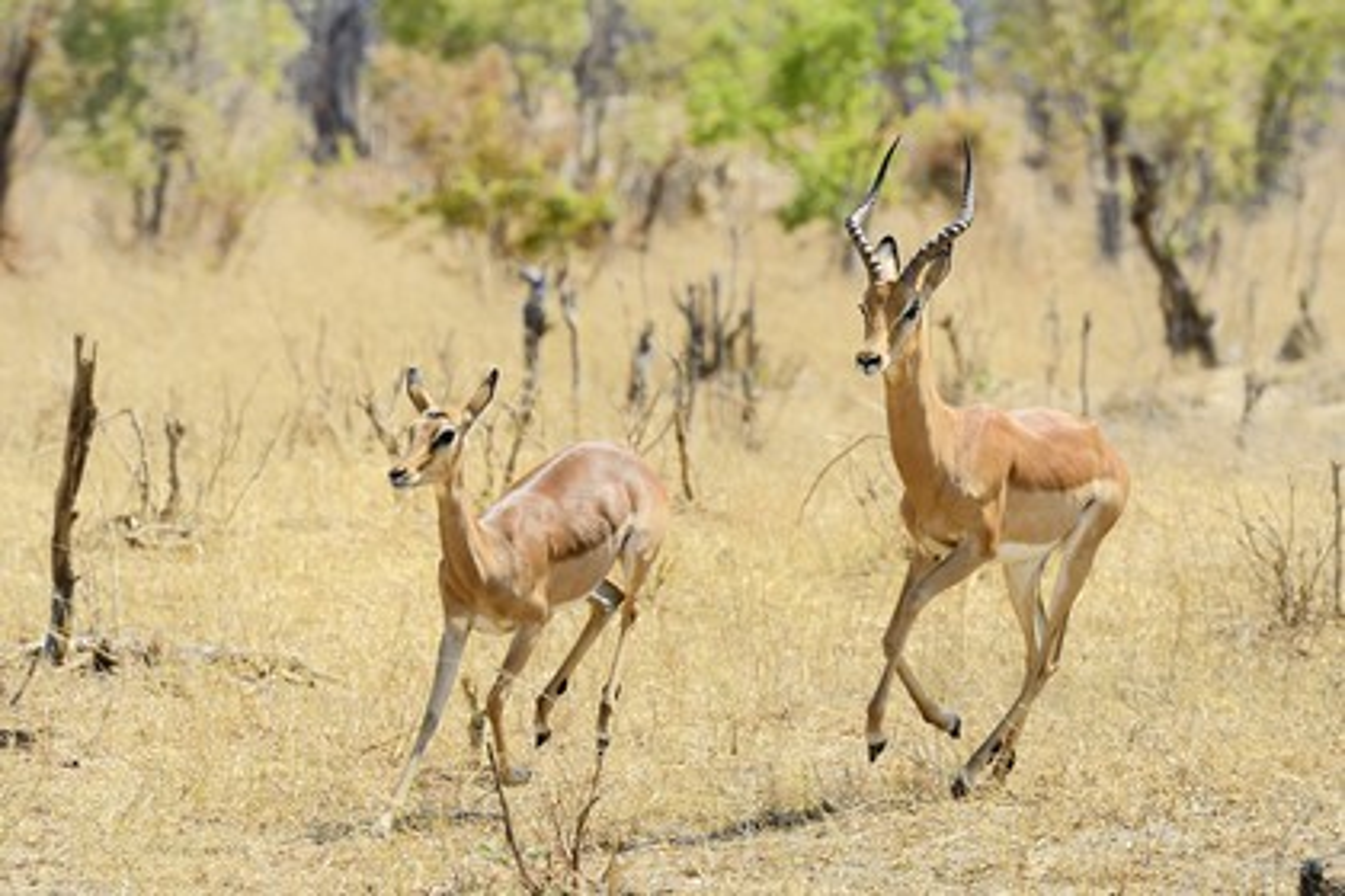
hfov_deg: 7.4
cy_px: 448
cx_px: 672
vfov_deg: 4.9
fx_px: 10460
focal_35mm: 280
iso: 200
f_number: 7.1
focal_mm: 280
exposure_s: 1/500
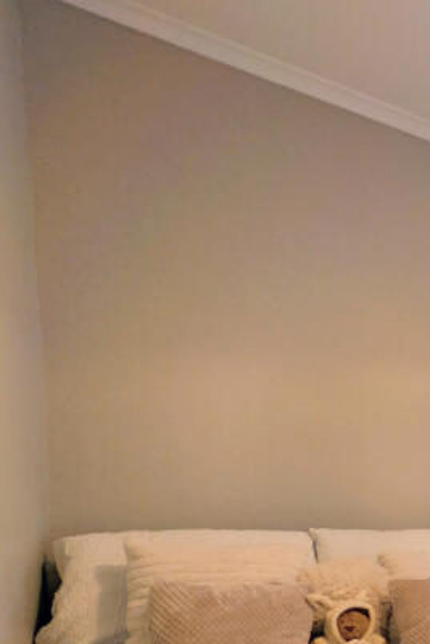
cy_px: 530
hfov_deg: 26.3
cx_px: 681
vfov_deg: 54.0
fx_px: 573
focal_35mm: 32
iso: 43
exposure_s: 1/16.7
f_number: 1.95
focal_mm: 2.23
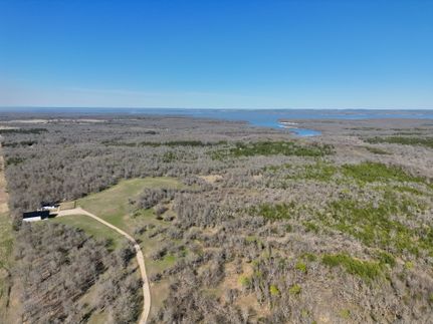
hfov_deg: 71.6
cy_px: 162
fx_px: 300
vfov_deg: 56.8
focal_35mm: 24
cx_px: 216
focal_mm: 6.72
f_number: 1.7
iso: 170
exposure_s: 1/6000
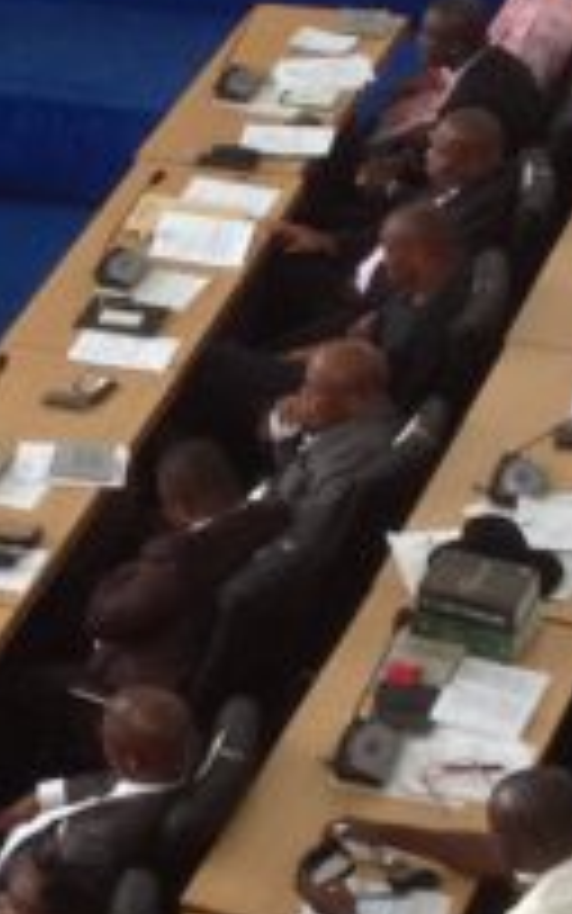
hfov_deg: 9.3
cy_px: 288
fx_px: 3489
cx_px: -77
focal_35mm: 140
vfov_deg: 14.9
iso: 200
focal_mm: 4.28
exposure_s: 1/15
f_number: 2.4
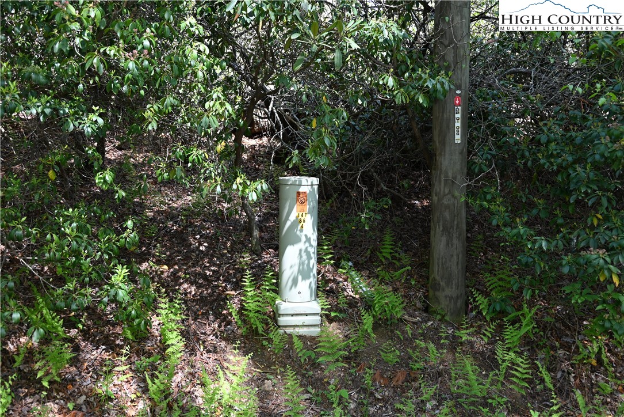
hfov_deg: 48.4
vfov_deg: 33.4
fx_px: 693
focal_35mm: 40
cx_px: 312
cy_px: 208
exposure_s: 1/250
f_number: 5
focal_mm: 40
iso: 400
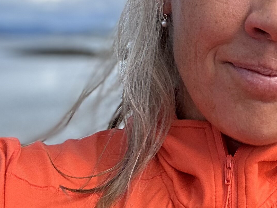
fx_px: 688
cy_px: 20
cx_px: 254
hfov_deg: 22.2
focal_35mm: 86
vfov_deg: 16.9
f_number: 1.9
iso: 25
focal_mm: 2.69
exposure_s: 1/818
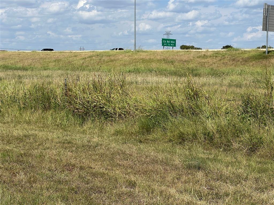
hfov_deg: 25.3
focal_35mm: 77
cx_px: 137
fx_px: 609
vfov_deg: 19.1
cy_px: 102
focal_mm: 9
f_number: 2.8
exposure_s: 1/1130
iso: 32
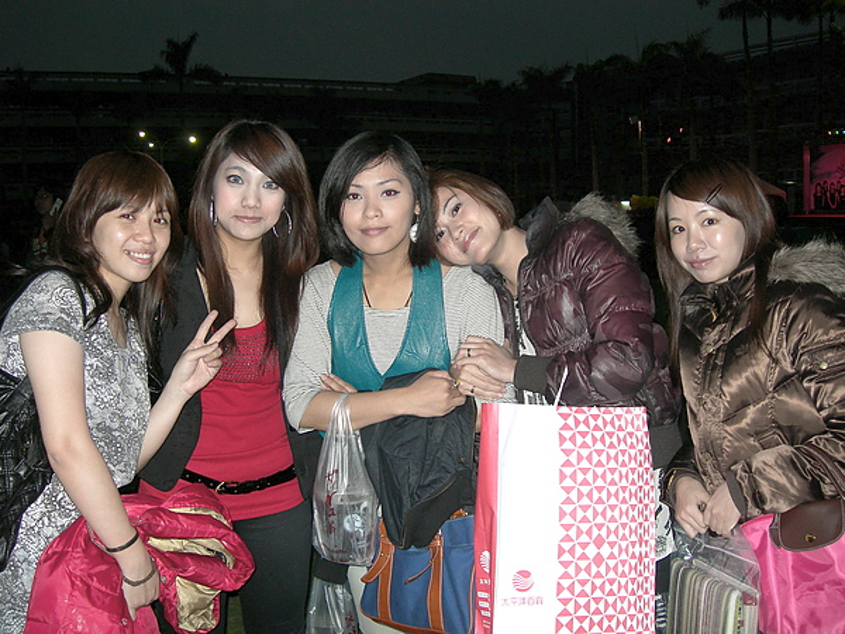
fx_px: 928
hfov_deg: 49.0
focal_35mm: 38
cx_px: 422
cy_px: 317
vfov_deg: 37.7
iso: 68
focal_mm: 7.8
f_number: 2.8
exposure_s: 1/60.1
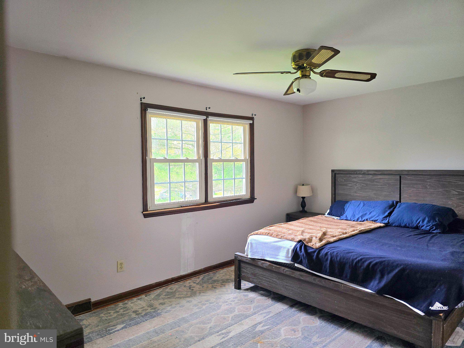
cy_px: 174
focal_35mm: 23
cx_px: 232
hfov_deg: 73.9
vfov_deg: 58.9
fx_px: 308
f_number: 1.7
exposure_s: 1/182
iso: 200
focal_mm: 6.3
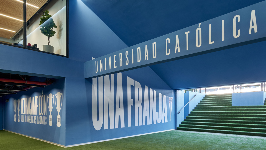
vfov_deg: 45.6
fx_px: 176
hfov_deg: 73.1
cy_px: 56
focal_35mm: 25
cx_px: 162
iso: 800
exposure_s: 1/15
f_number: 11
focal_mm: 17
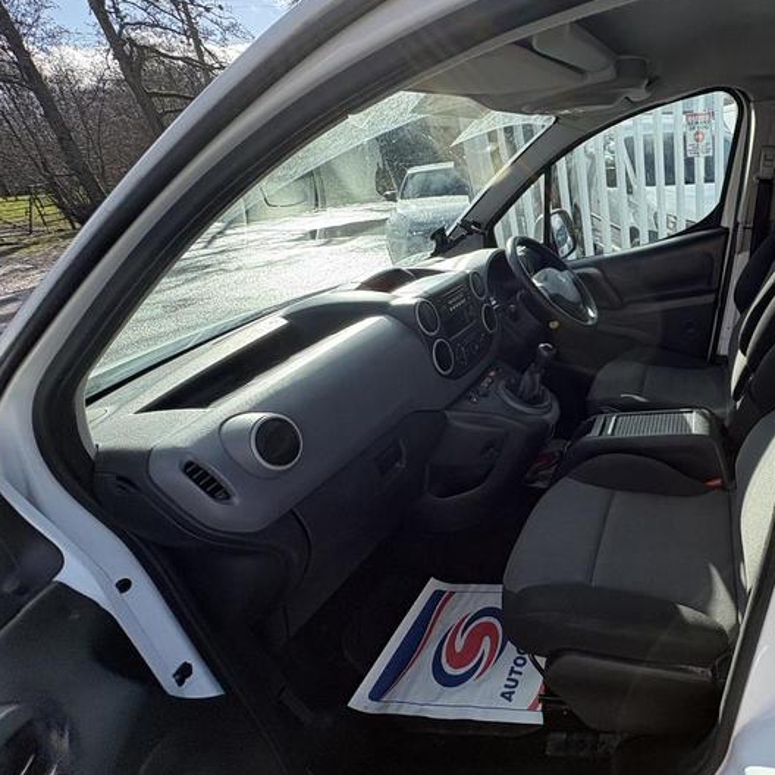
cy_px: 377
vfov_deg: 72.1
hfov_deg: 64.3
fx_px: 532
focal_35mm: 21
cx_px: 644
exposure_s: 1/421
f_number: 2.2
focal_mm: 2.22
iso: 40
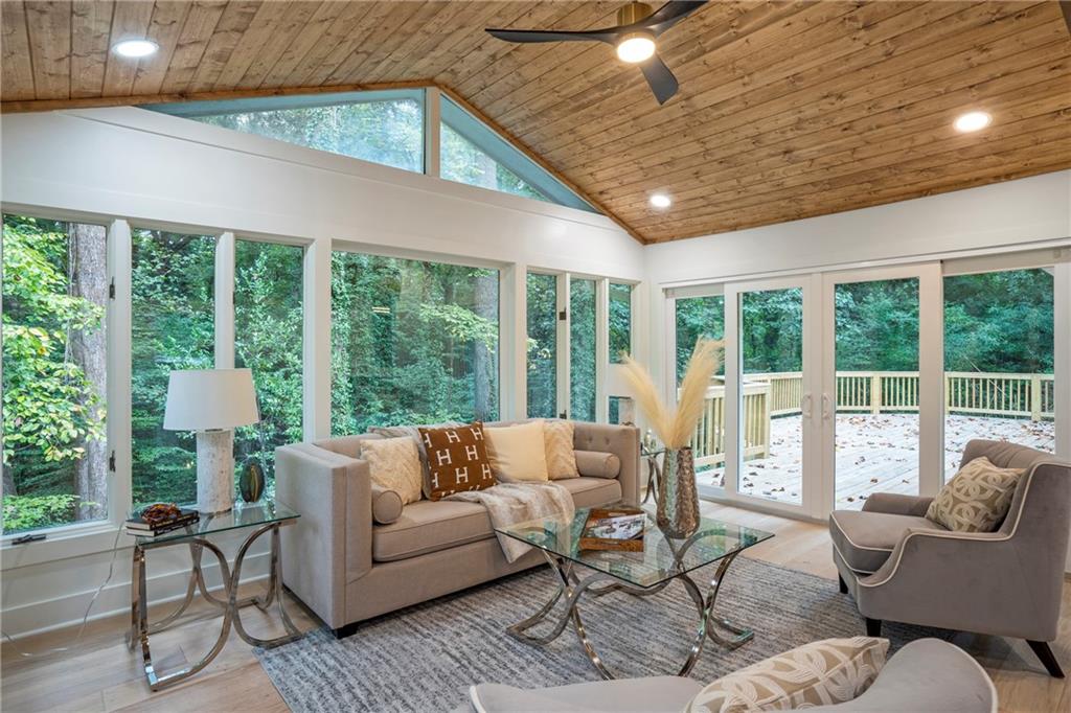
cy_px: 356
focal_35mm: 18
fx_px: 535
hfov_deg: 90.0
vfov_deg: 67.3
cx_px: 536
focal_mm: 18
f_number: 8
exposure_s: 1/10
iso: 400
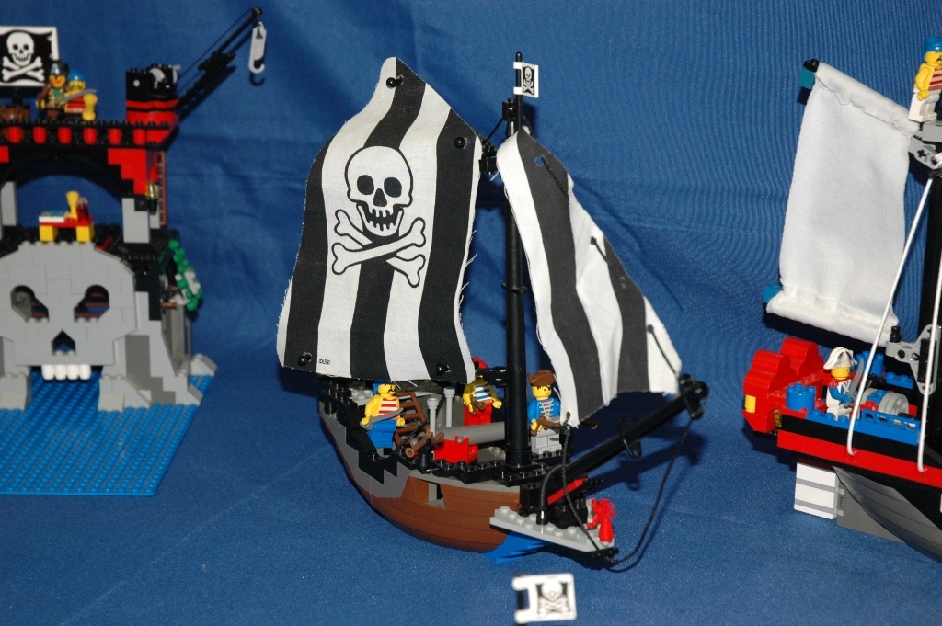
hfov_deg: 26.0
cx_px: 471
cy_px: 313
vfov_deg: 17.5
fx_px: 2039
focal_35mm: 78
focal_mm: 52
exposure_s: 1/30
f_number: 6.3
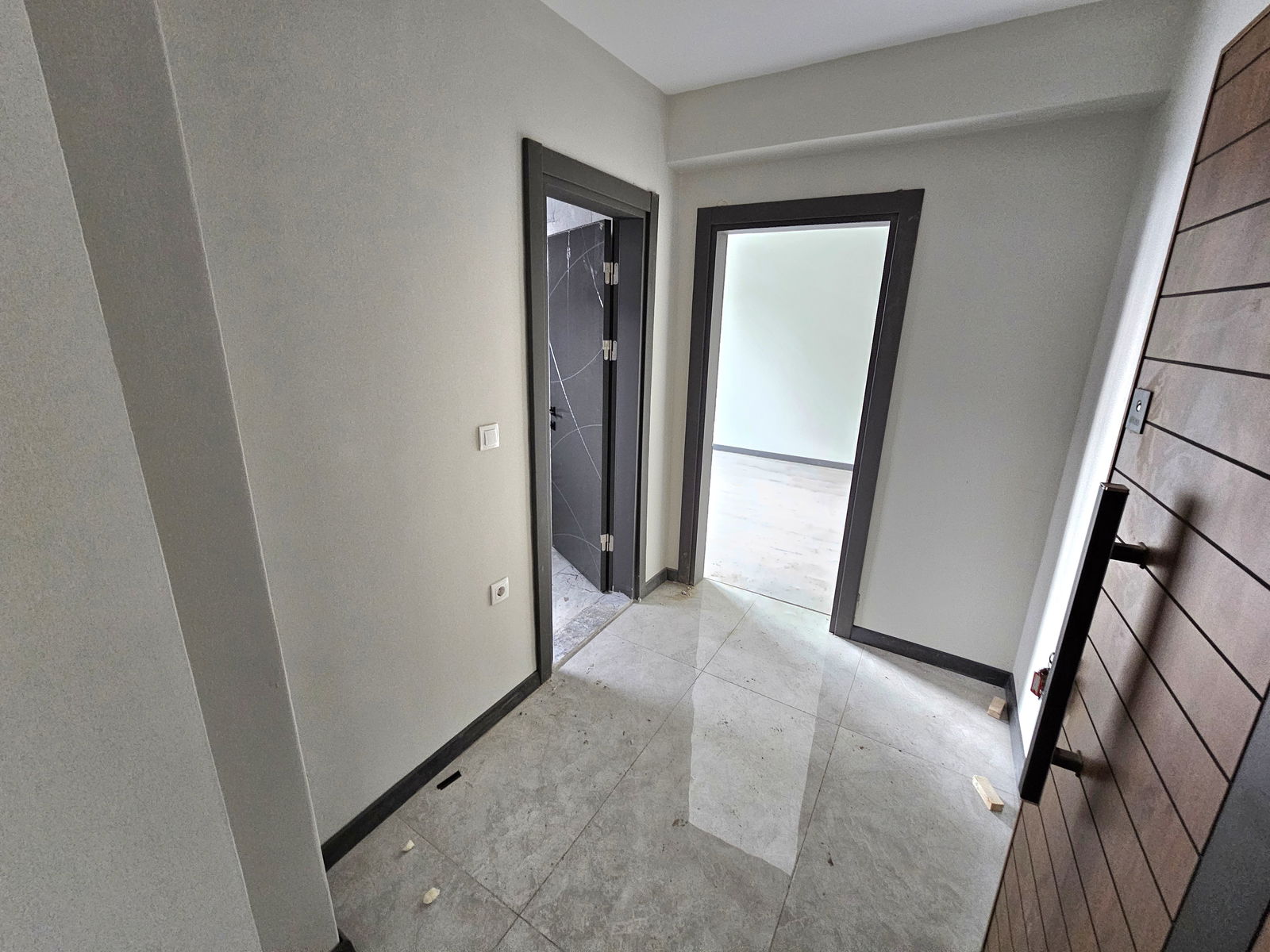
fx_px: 477
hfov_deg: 106.2
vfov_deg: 89.9
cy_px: 476
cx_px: 635
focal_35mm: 13
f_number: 2.2
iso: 320
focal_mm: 2.2
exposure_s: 1/33.4
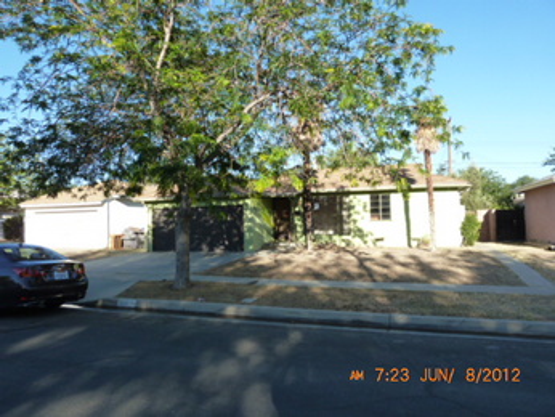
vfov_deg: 54.9
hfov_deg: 69.4
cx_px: 278
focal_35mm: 25
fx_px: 401
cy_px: 208
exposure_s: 1/250
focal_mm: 4.1
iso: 125
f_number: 4
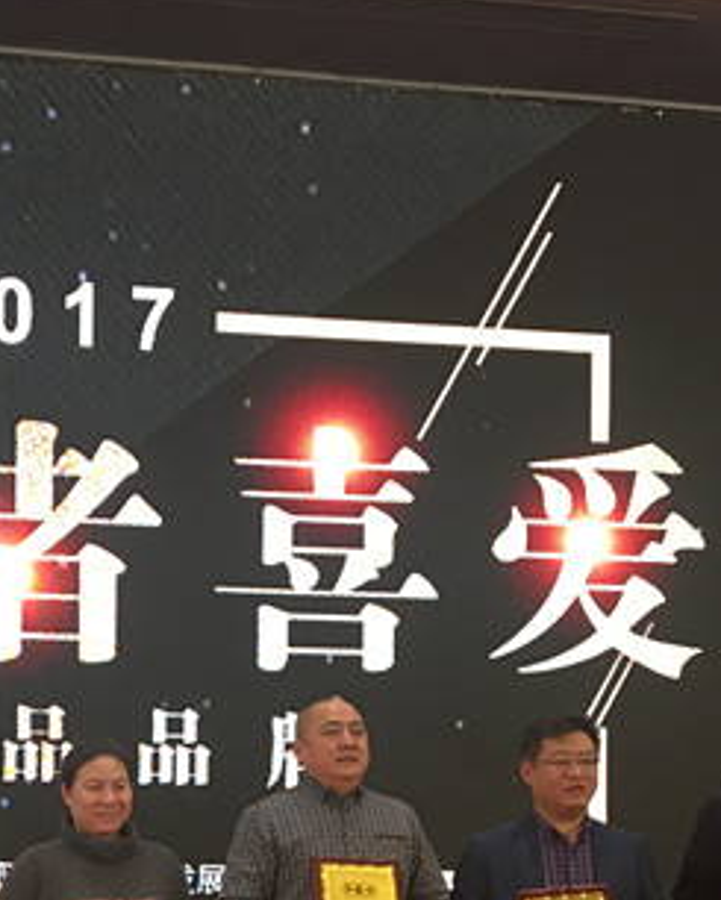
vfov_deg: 24.7
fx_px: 1973
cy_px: 868
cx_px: -32
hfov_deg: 20.0
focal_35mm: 74
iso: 80
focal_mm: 4.15
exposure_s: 1/33
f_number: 2.2
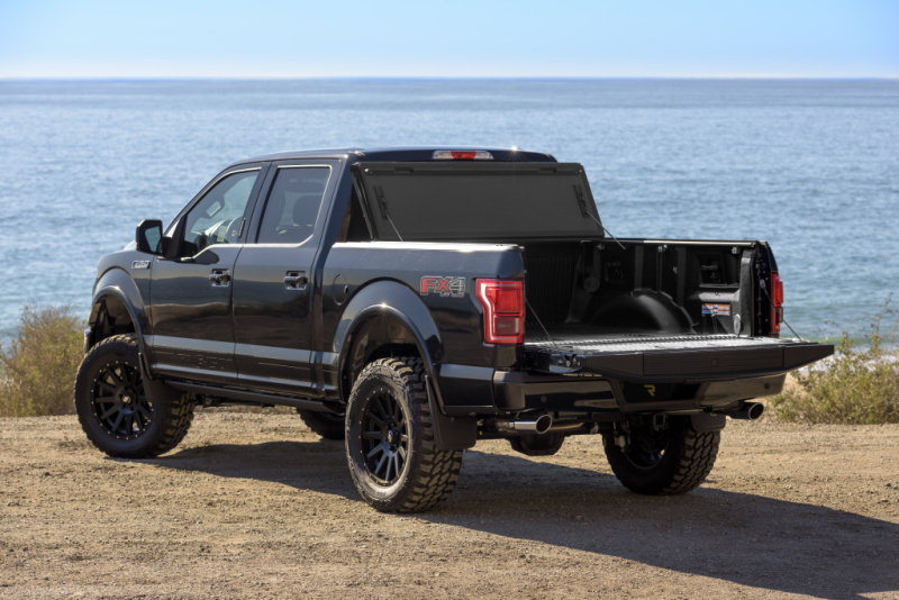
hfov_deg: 20.8
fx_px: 2448
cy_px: 300
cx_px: 450
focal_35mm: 98
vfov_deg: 14.0
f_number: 6.3
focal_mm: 98
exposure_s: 1/250
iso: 200
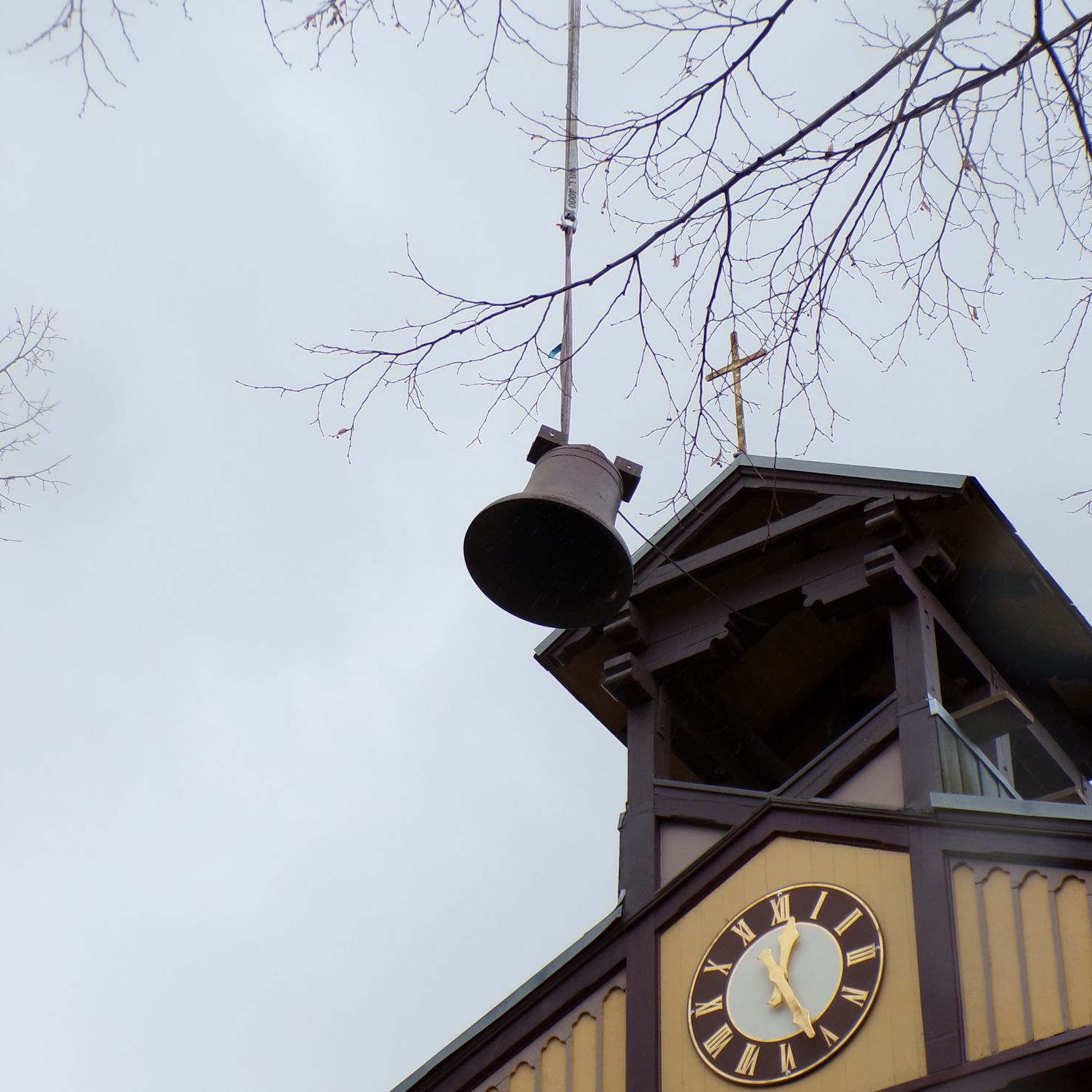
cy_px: 547
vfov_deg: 22.5
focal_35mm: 77
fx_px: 2748
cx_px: 583
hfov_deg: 22.5
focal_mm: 11.6
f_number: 3.8
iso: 100
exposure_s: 1/240
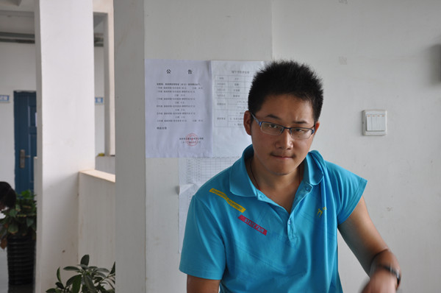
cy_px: 146
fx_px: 771
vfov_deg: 21.5
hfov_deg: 31.9
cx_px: 220
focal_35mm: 63
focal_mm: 42
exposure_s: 1/40
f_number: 6.3
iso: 200
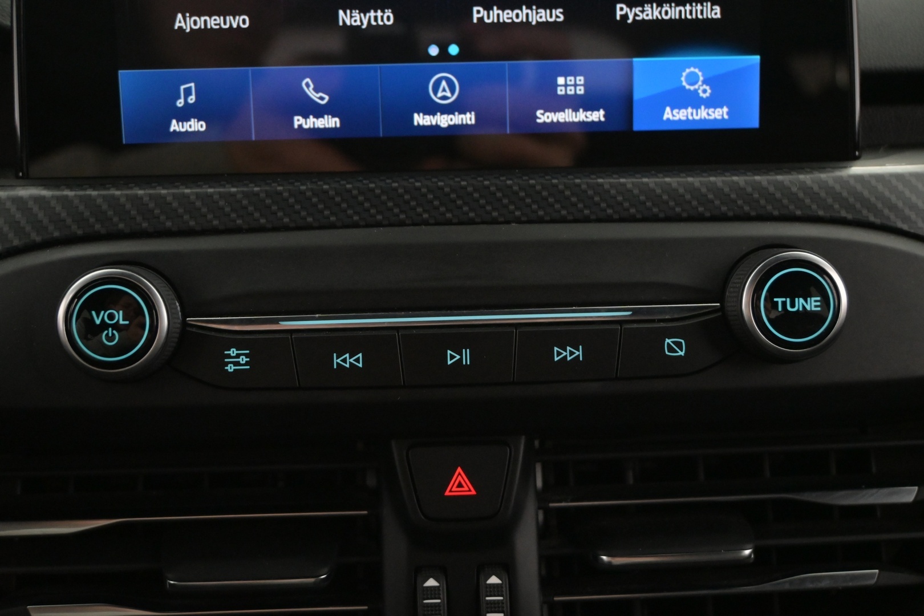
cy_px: 308
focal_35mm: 45
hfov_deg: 43.6
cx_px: 462
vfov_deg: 29.9
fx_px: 1155
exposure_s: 1/50
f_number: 4.8
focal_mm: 30
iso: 4000
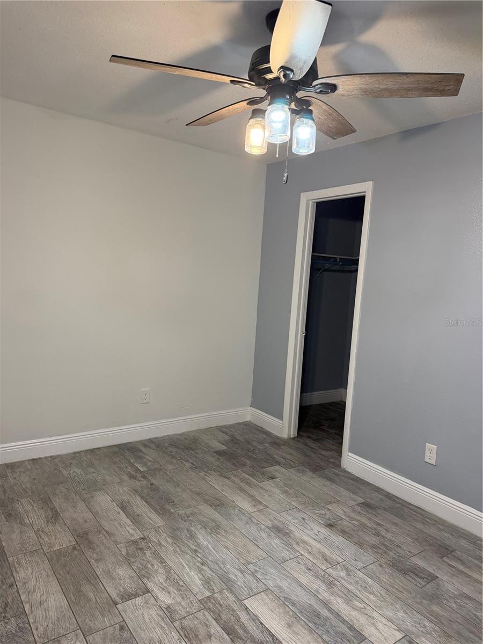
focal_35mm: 24
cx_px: 242
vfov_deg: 71.6
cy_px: 322
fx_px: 446
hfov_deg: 56.8
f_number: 1.78
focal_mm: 6.76
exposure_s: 1/60
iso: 250
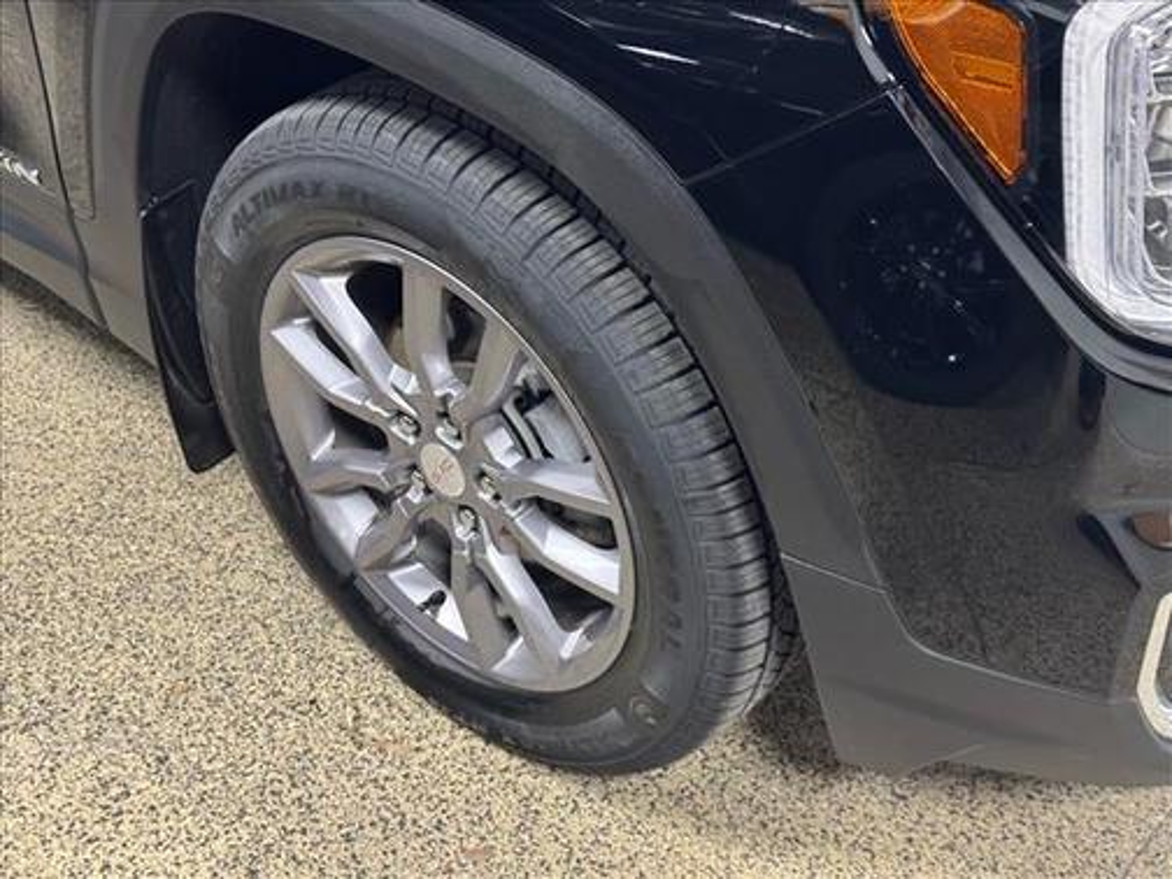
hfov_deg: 39.7
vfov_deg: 30.3
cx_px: 586
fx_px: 1625
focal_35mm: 48
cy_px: 440
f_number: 1.78
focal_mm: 6.76
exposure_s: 1/40
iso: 400
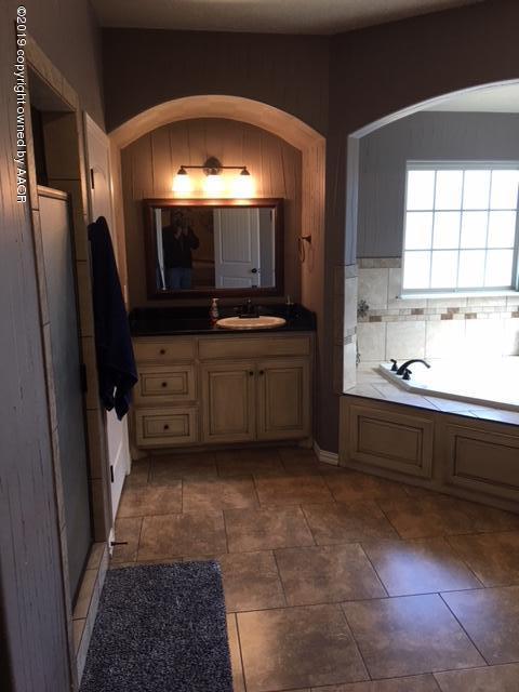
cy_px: 346
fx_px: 580
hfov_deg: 48.2
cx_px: 260
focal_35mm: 29
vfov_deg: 61.7
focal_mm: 4.15
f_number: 2.2
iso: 32
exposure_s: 1/30
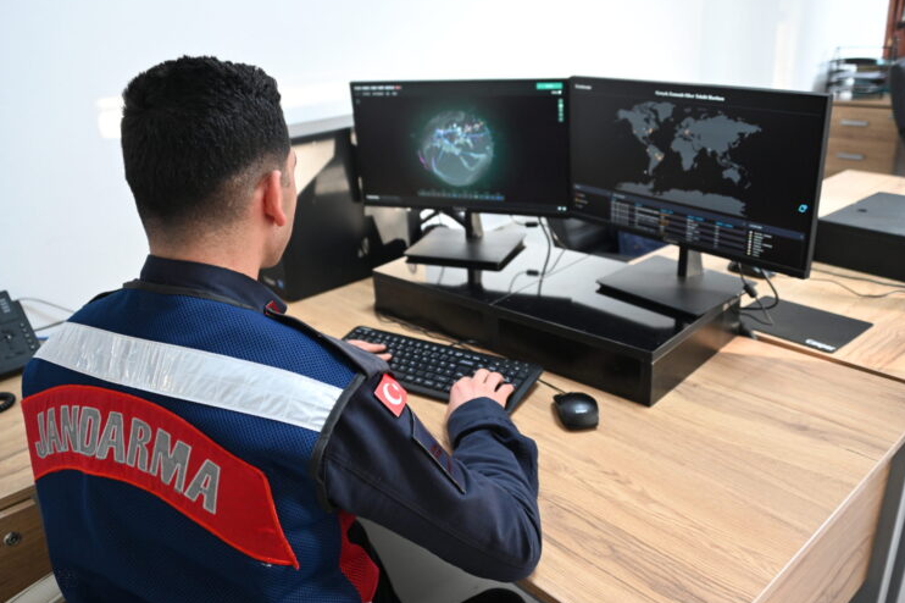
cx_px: 439
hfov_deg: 63.7
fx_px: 729
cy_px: 294
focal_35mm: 29
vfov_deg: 44.9
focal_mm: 28
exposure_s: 1/125
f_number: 3.5
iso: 2000
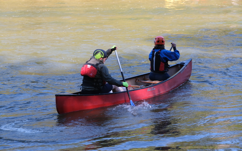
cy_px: 70
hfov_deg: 17.4
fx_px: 792
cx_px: 122
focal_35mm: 120
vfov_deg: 10.9
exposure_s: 1/125
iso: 250
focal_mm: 78.1
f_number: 6.4
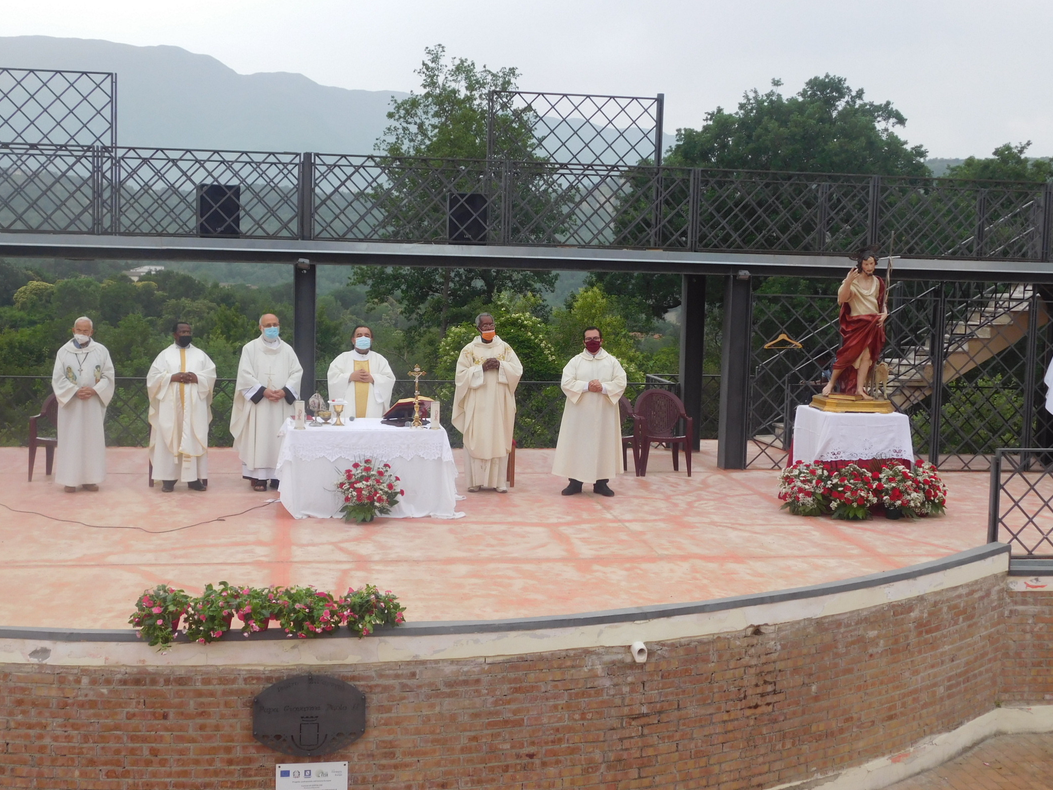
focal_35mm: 43
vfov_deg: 33.6
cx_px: 513
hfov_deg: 43.8
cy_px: 367
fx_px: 1308
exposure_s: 1/100
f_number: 3.6
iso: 125
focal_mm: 7.1
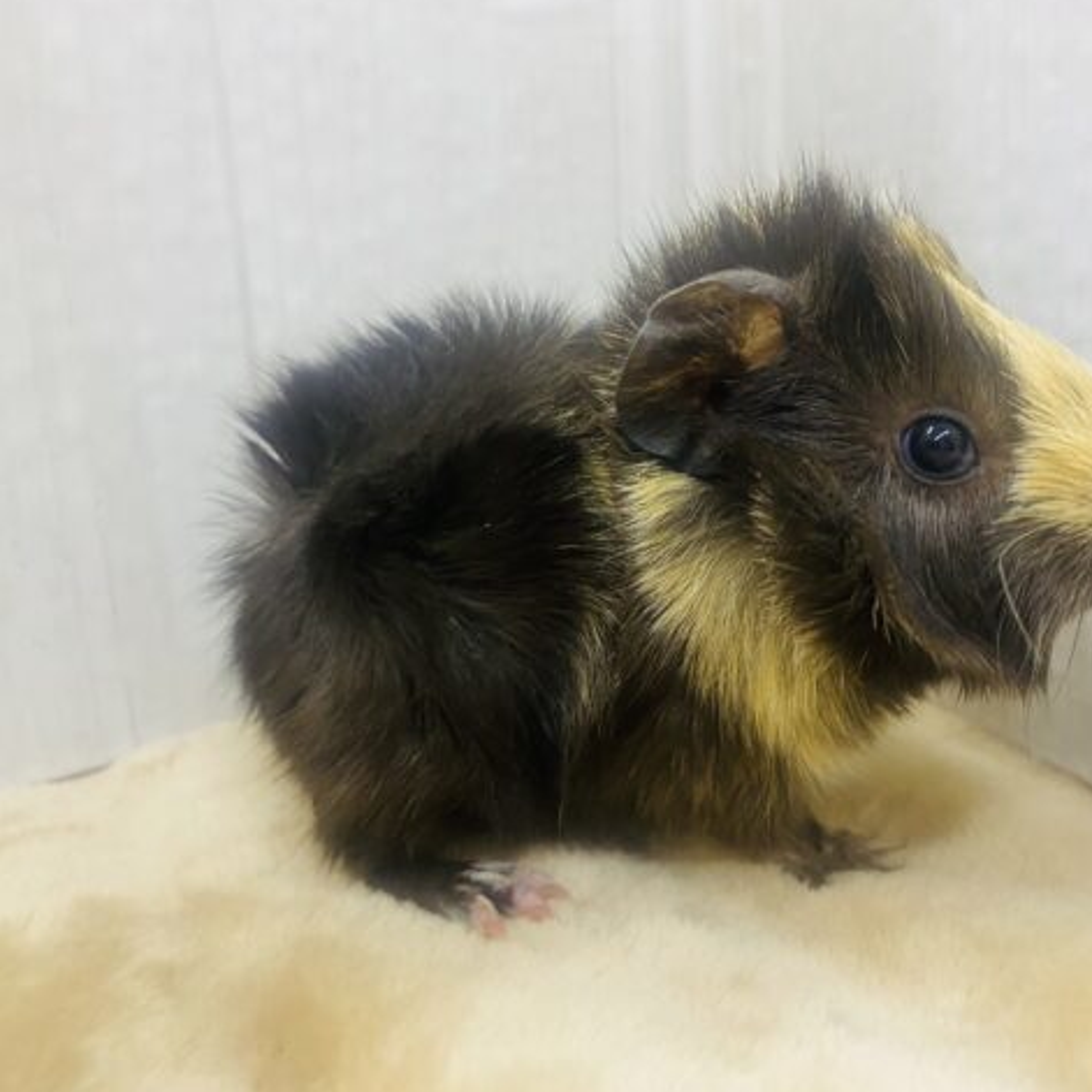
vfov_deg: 54.0
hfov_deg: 53.6
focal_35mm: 30
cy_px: 540
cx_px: 665
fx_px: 1071
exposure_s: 1/50
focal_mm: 4.25
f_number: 1.8
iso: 160
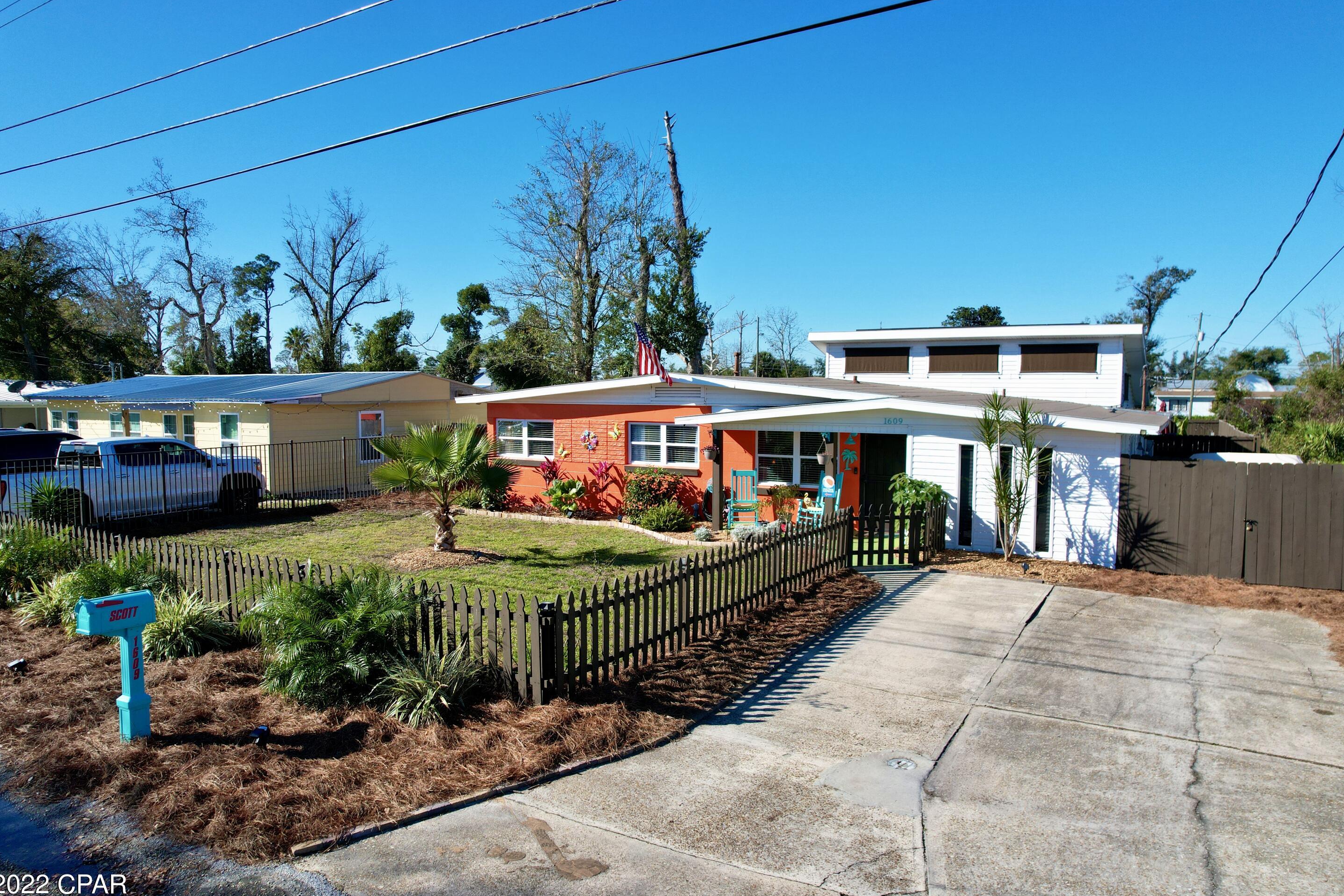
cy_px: 459
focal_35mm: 23
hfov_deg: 76.1
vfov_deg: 55.1
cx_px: 672
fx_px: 859
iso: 100
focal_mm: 8.38
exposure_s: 1/1500
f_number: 2.8
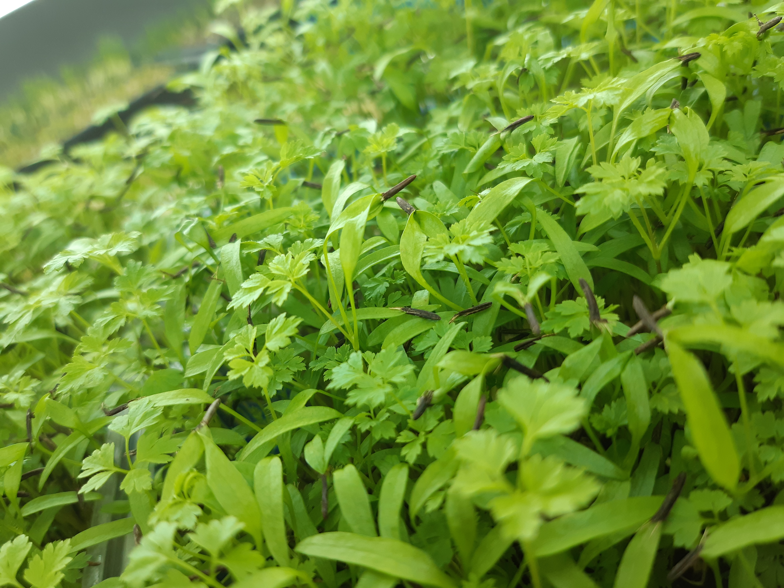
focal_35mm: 26
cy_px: 294
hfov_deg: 67.3
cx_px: 392
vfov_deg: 53.1
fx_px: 589
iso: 64
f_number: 1.7
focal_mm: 3.93
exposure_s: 1/100
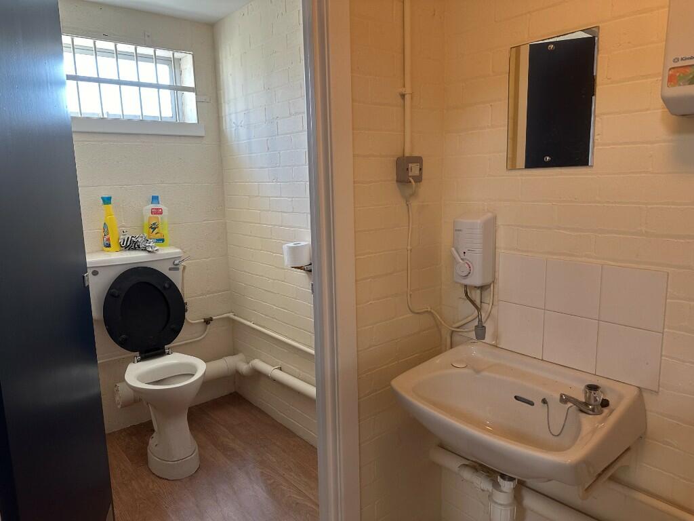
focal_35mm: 24
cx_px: 347
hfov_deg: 71.6
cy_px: 260
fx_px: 481
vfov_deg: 56.8
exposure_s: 1/50
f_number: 1.78
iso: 160
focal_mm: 6.86
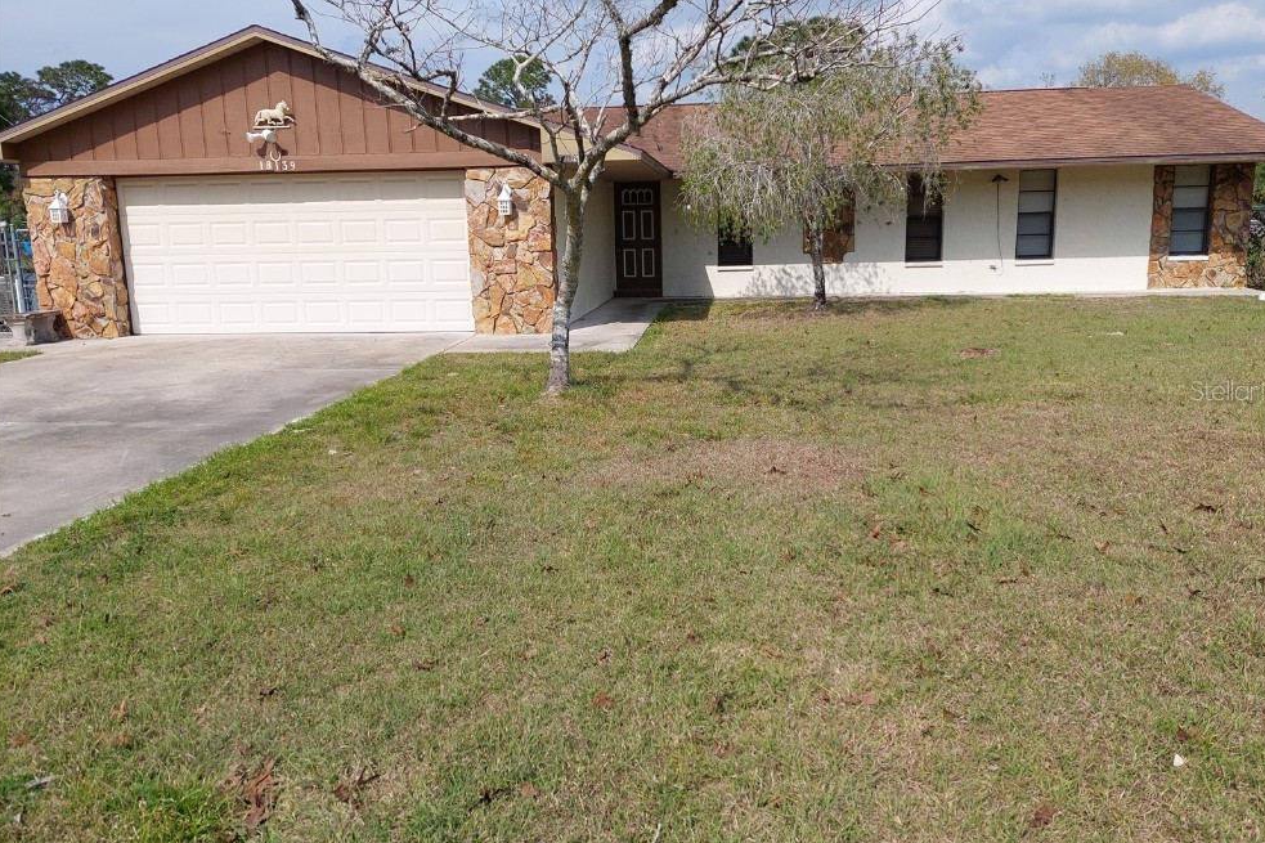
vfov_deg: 49.5
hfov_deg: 69.4
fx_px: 913
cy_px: 390
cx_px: 652
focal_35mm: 26
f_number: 1.8
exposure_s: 1/2282
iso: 40
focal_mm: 5.23
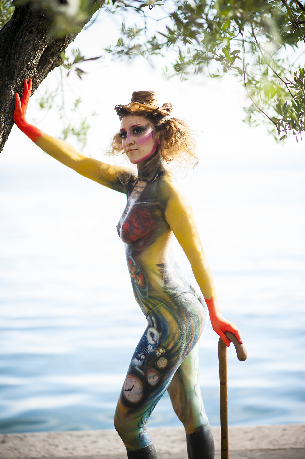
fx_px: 1082
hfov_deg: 16.0
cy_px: 230
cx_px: 152
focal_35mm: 85
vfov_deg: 23.9
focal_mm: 85
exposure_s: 1/1250
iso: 200
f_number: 1.8
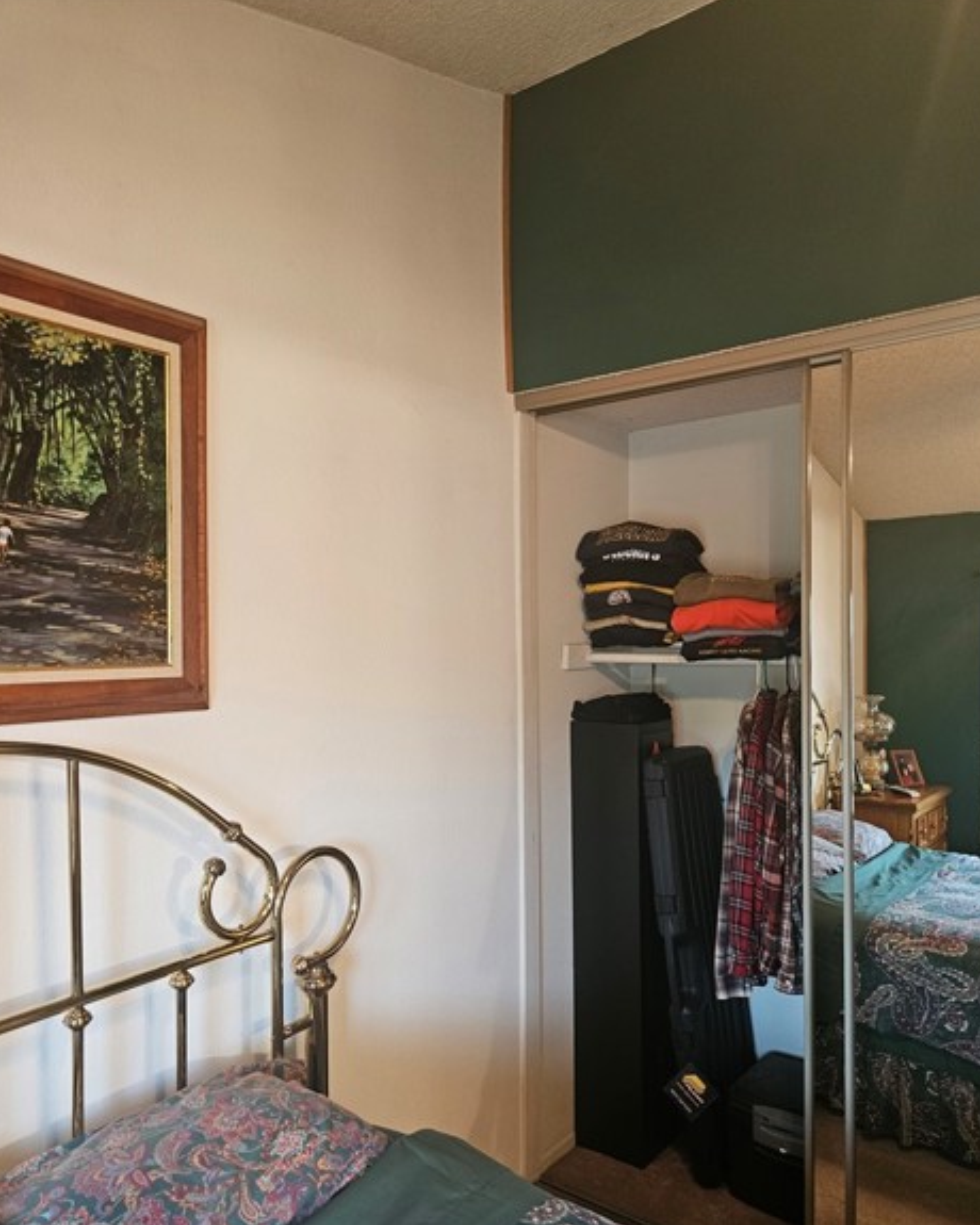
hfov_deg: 56.8
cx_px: 496
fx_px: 906
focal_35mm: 25
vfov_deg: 67.9
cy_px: 671
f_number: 1.7
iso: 320
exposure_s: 1/34.6
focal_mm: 6.3
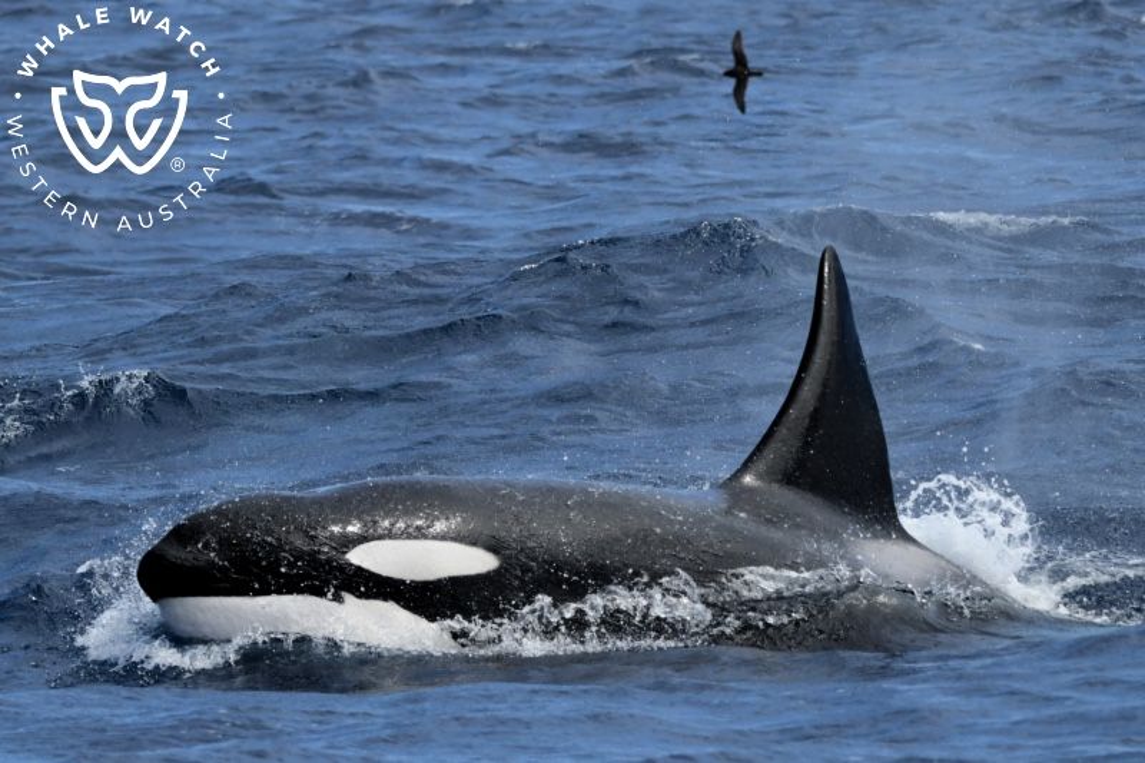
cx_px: 572
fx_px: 8267
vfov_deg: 5.3
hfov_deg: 7.9
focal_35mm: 260
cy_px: 382
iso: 1000
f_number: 5.6
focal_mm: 260
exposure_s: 1/8000
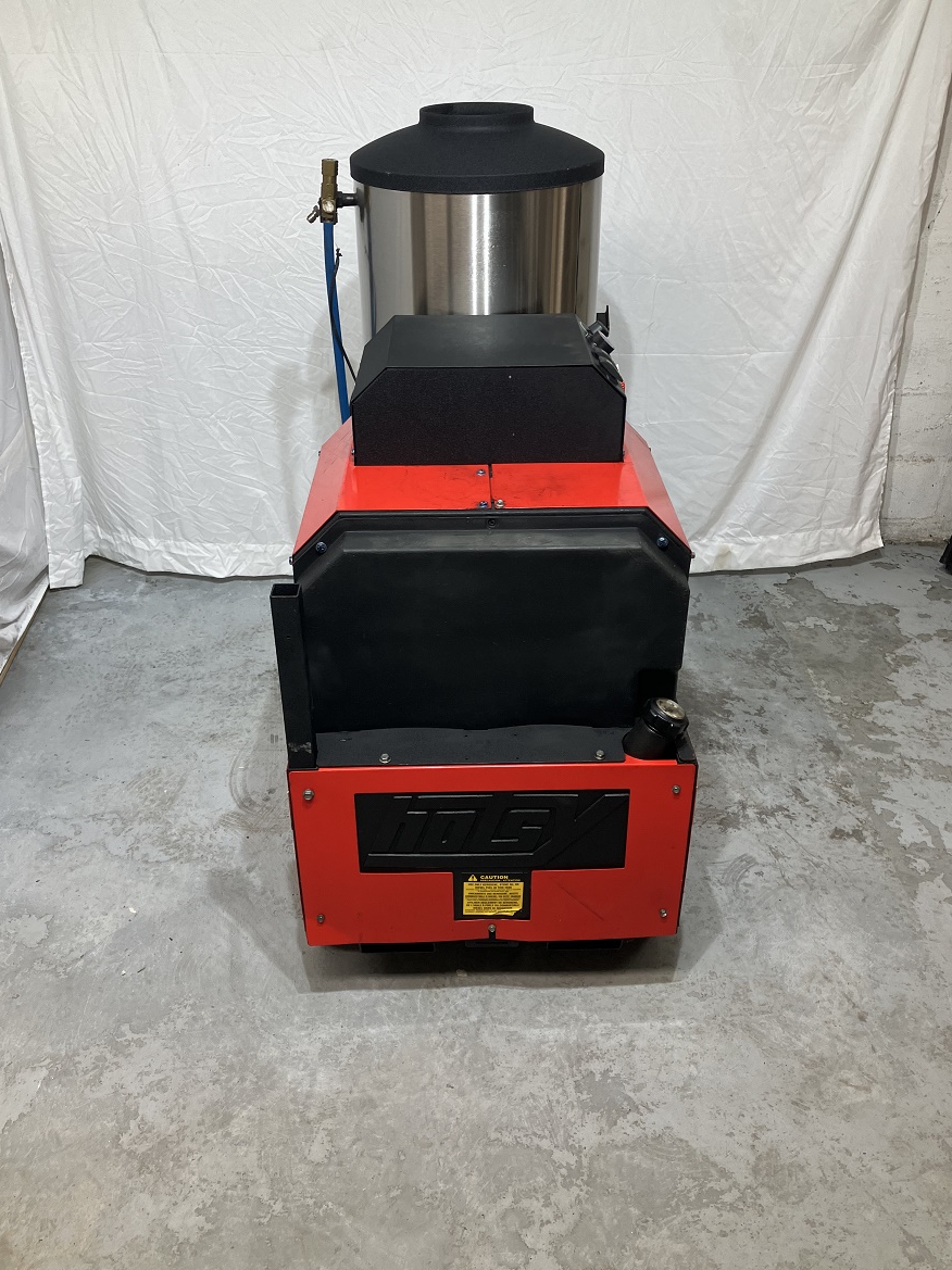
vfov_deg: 61.7
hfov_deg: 48.2
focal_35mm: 29
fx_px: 1064
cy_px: 615
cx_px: 463
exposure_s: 1/60
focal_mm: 3.99
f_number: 1.8
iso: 50
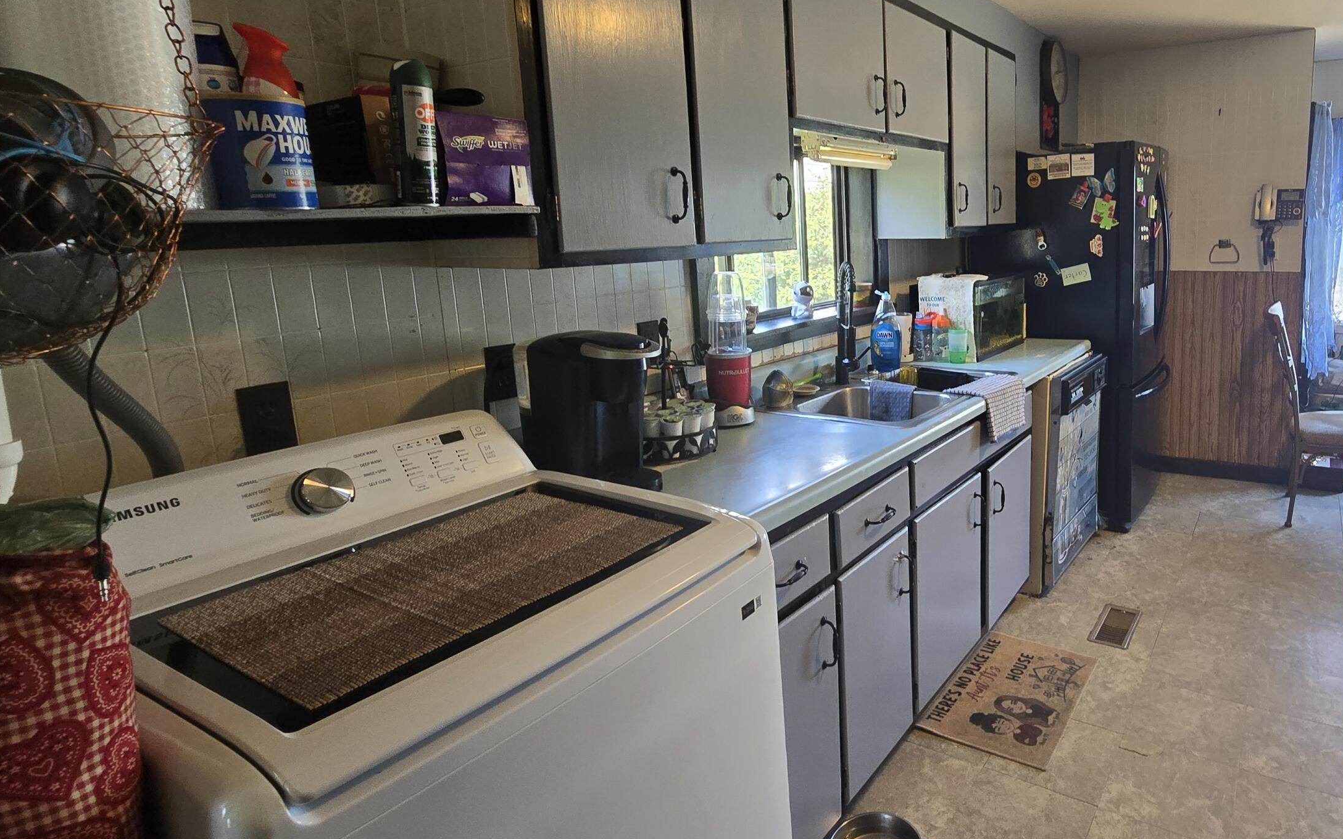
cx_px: 904
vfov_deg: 61.9
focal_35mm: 19
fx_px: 695
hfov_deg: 84.7
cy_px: 353
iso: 160
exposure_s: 1/60
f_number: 2.2
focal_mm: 2.2
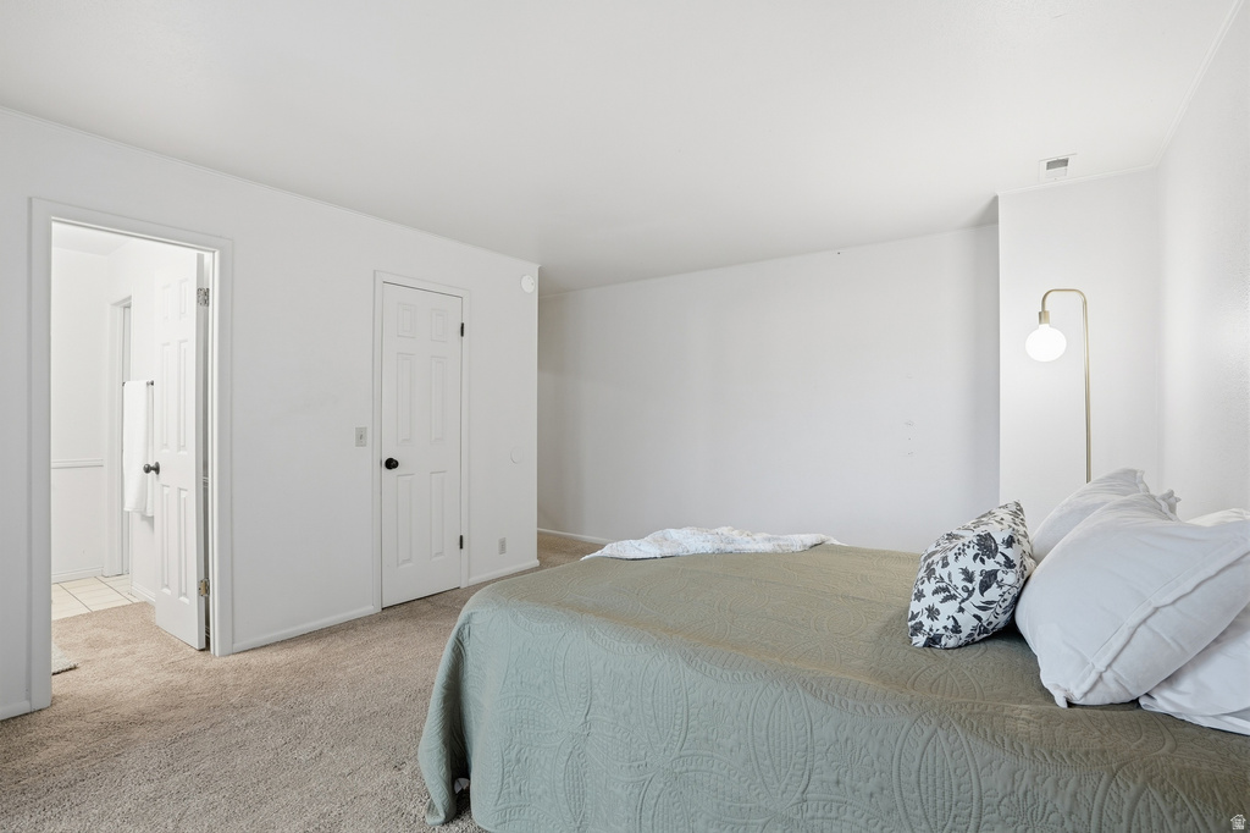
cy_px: 416
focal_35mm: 16
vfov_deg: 73.7
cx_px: 625
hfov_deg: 96.8
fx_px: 555
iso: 250
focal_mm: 16
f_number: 9
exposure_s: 1/25
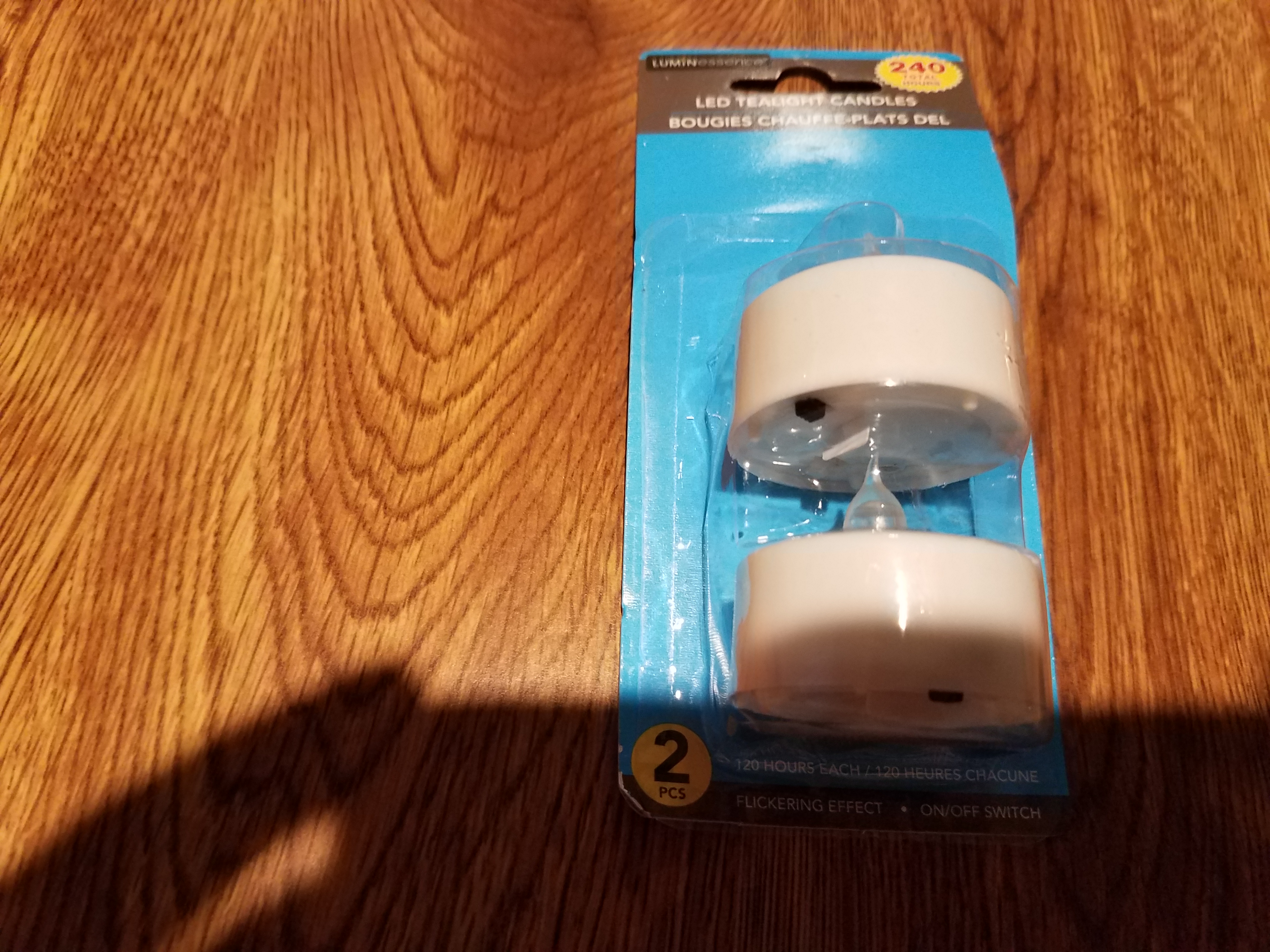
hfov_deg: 67.3
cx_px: 635
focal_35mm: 26
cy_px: 476
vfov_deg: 53.1
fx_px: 954
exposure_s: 1/24
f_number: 1.7
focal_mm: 4.2
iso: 160
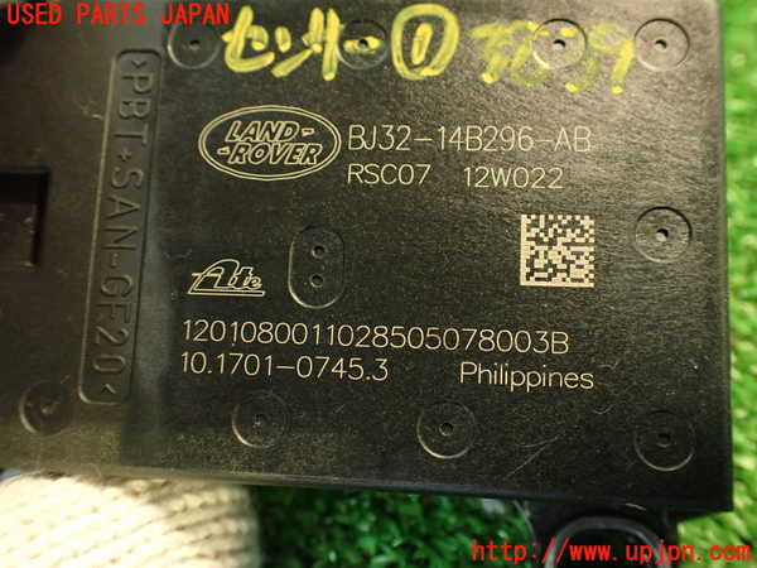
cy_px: 284
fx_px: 700
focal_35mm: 32
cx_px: 378
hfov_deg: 56.8
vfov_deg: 44.2
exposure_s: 1/25
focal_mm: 5.79
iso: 800
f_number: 2.4
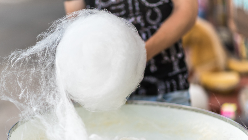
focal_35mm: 93
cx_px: 125
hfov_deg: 22.9
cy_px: 82
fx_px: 612
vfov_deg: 13.0
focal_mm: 85
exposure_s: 1/3200
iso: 200
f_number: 1.8
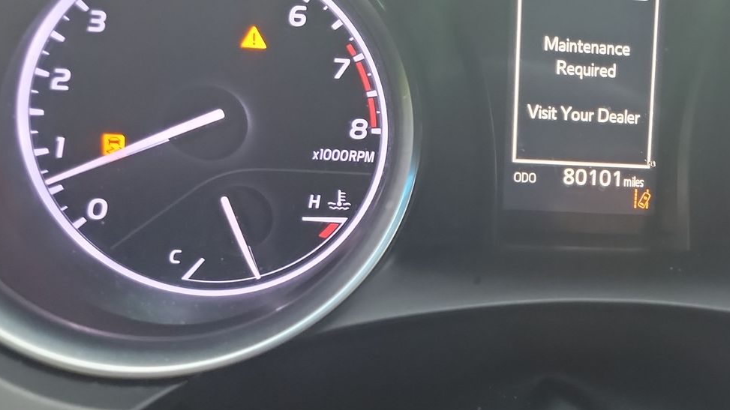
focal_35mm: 43
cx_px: 566
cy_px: 270
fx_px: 832
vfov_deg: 27.5
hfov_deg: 45.4
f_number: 1.8
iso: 876
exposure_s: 1/39
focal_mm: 6.7
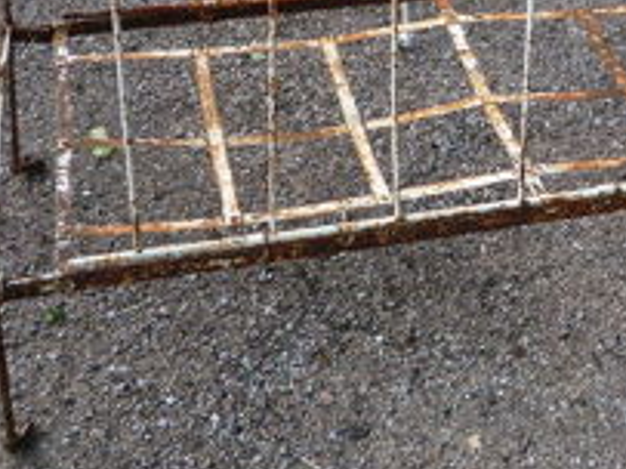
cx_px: 478
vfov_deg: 20.0
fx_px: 1283
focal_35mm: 71
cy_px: -3
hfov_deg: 27.0
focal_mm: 5.2
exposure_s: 1/80
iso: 100
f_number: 3.3
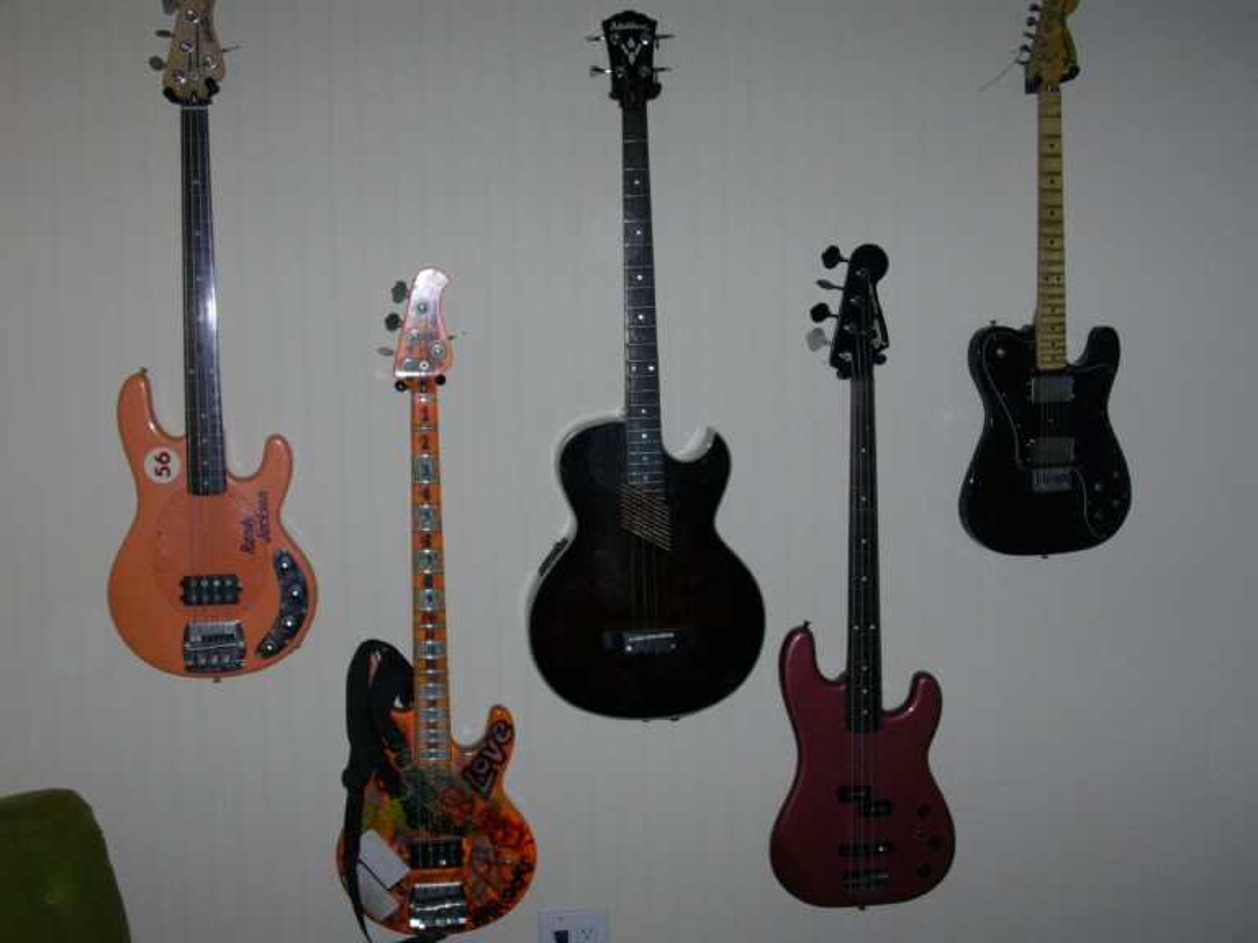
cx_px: 629
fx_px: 1635
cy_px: 472
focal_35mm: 45
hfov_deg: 42.1
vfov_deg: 32.2
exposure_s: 1/64
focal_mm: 6.7
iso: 70
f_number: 2.9
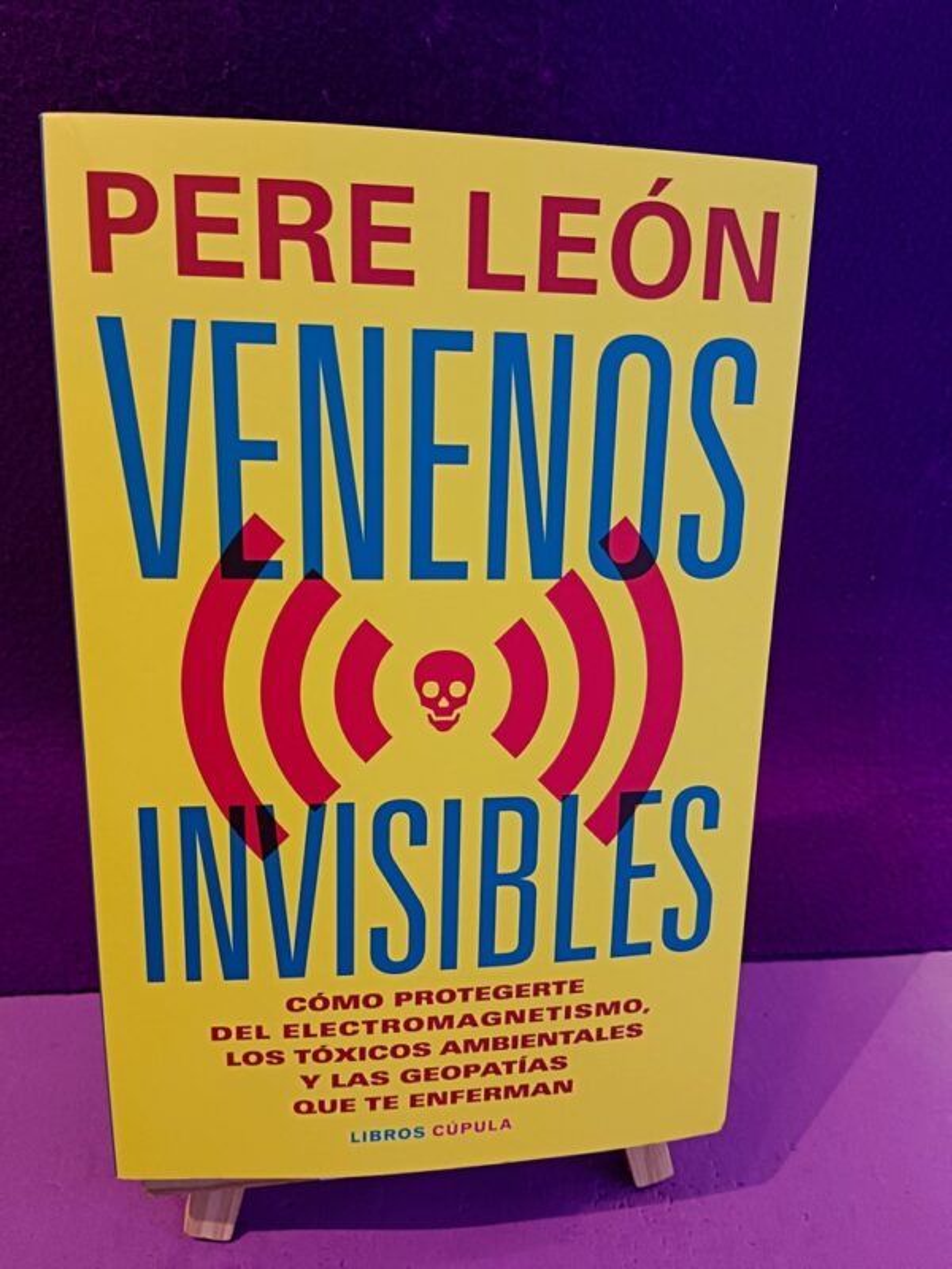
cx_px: 476
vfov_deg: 67.3
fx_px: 953
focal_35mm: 26
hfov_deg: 53.1
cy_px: 634
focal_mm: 3.96
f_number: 1.8
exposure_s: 1/50
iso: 540
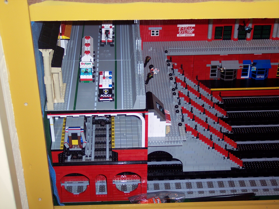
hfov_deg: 29.8
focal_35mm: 65
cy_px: 104
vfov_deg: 22.6
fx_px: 524
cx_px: 140
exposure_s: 1/90
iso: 100
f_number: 3.4
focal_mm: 13.3
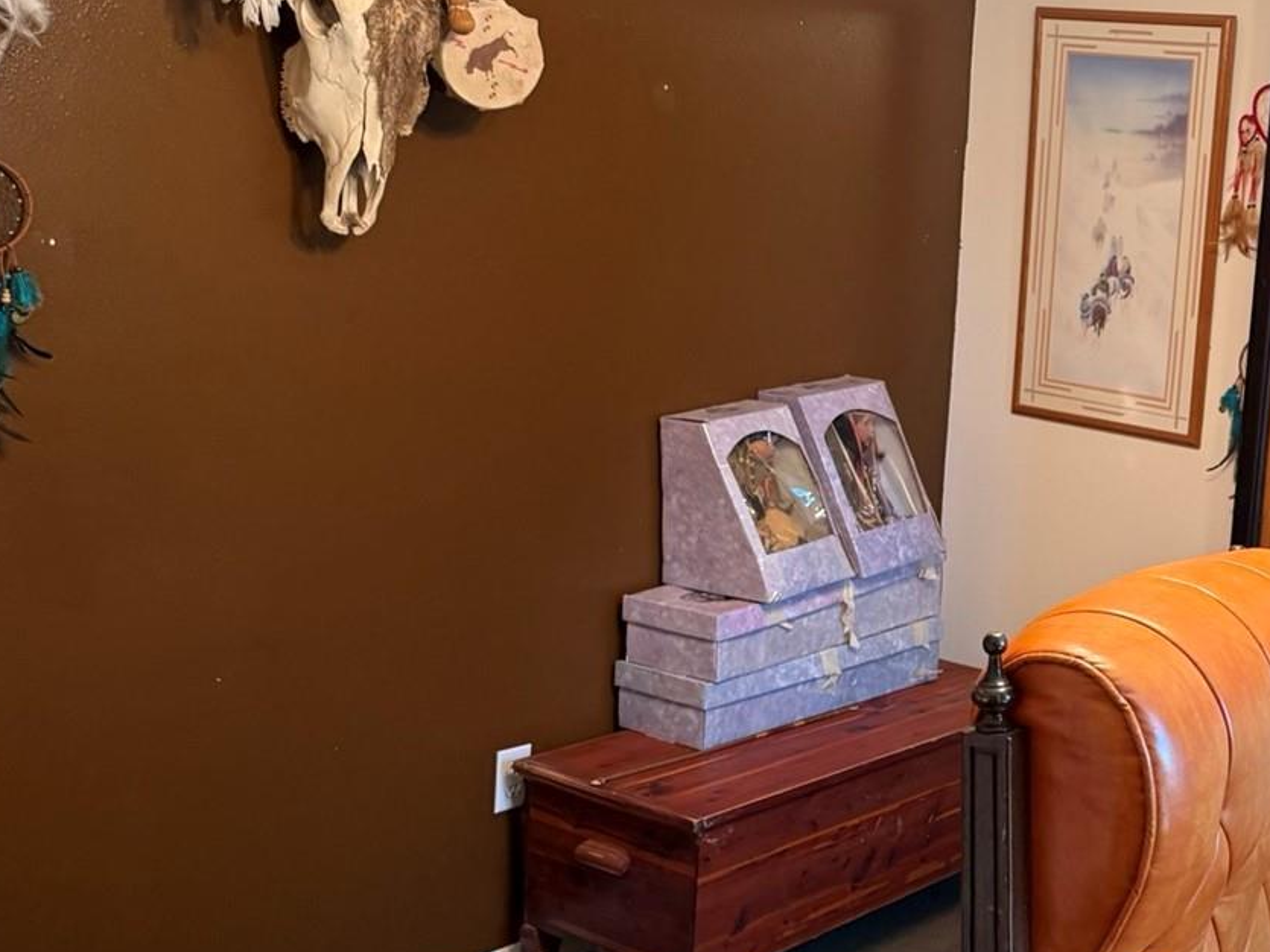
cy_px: 446
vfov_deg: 31.5
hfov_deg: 37.8
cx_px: 1197
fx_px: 1687
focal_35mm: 46
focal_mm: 6.76
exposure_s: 1/60
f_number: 1.78
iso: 320
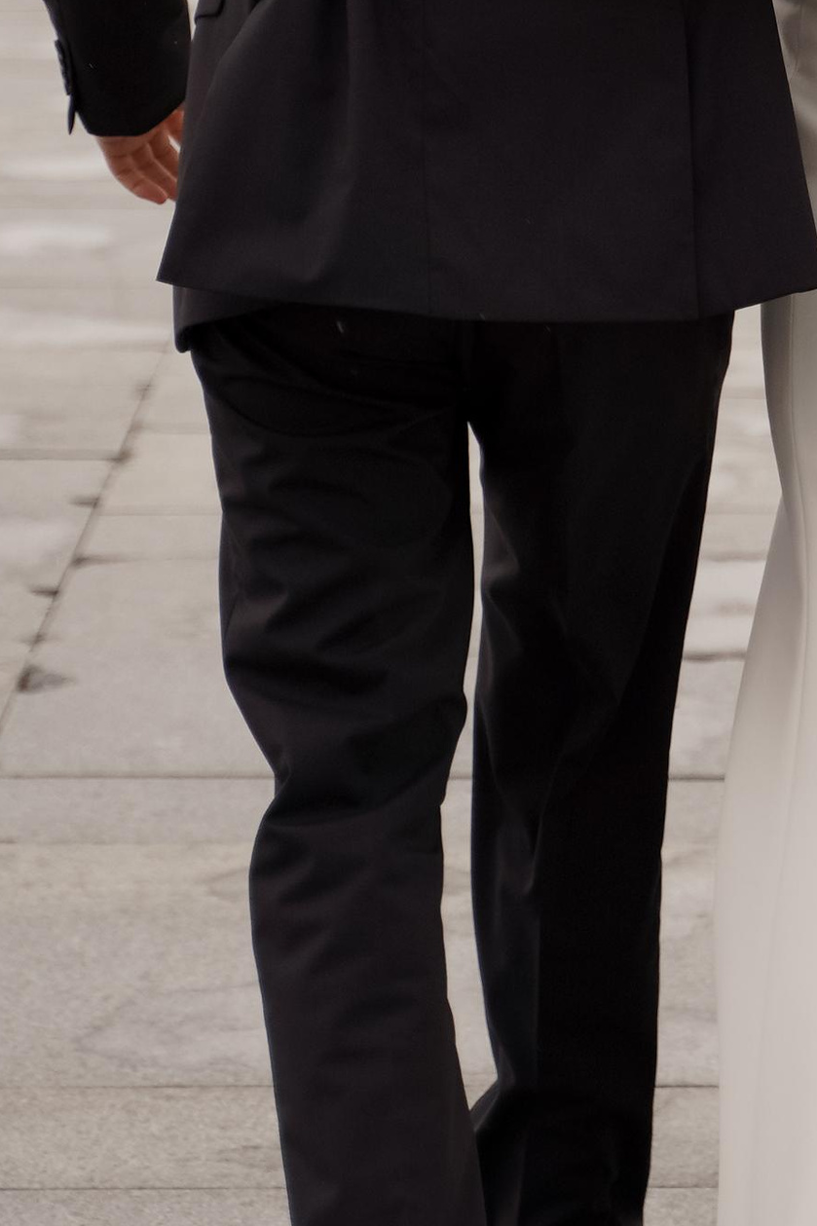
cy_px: -200
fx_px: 6231
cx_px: 855
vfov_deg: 11.1
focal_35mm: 183
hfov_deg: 7.5
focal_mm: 60
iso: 200
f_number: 2.8
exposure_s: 1/1000
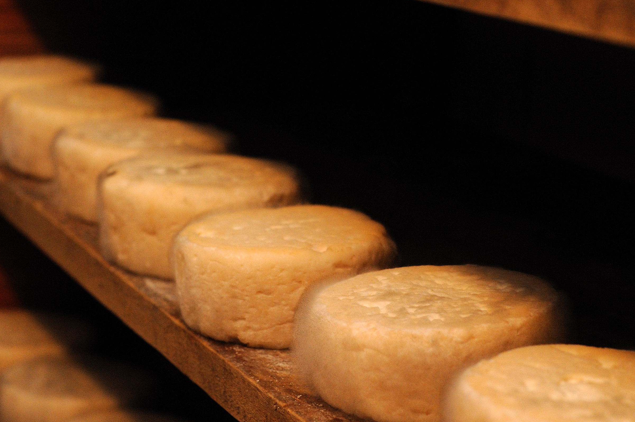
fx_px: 1516
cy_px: 179
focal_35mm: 86
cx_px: 365
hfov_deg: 23.6
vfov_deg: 15.9
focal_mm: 50
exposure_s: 1/60
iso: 2000
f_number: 6.3
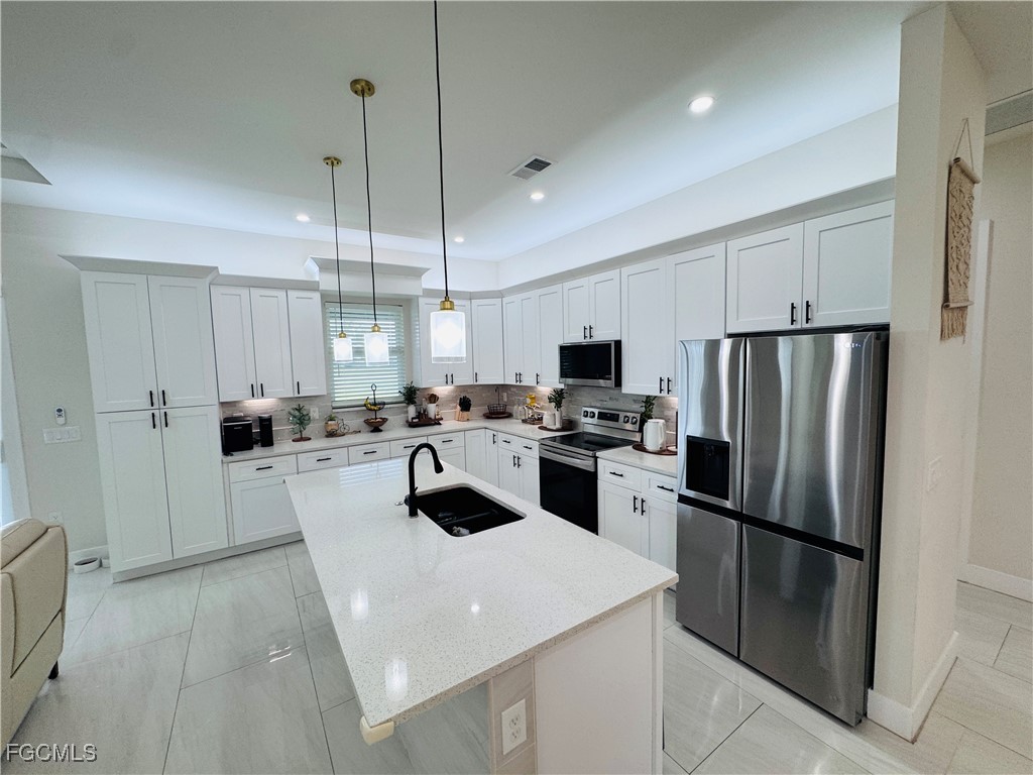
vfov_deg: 85.7
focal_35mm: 14
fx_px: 418
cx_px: 516
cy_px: 388
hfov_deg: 102.1
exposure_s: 1/120
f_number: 2.2
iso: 125
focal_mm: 2.22
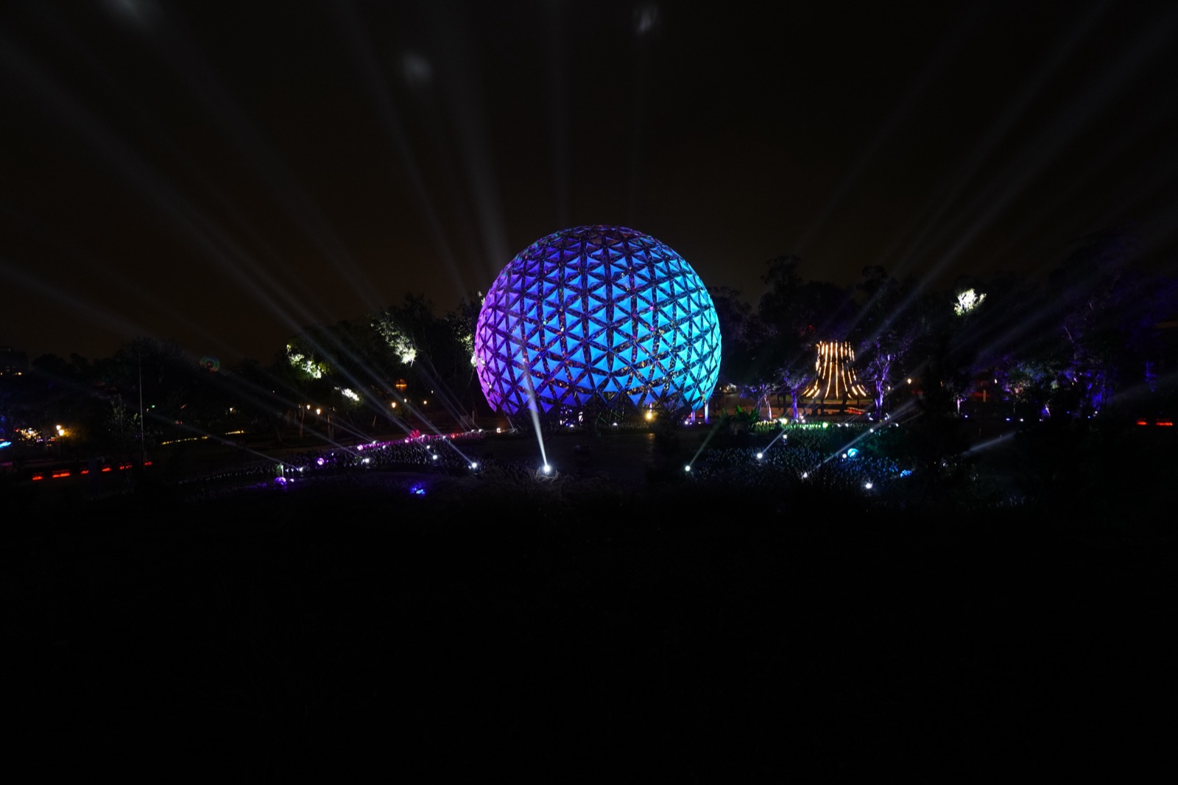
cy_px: 392
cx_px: 589
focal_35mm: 15
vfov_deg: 77.3
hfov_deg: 100.4
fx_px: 491
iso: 640
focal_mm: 10
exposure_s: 1/8
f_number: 4
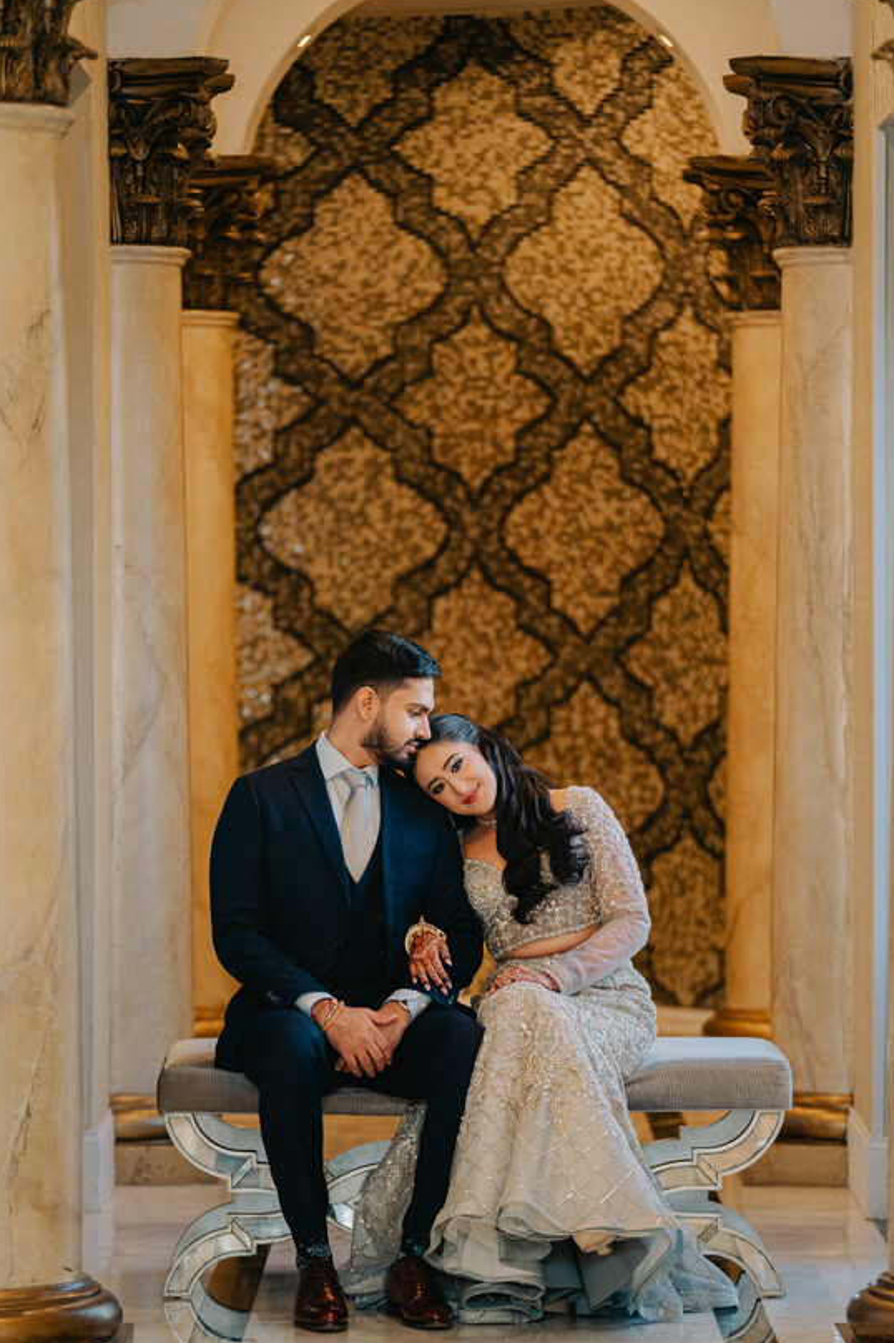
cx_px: 490
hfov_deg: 9.4
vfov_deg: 14.1
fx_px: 5443
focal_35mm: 146
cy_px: 715
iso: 2000
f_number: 2.8
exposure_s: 1/125
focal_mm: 131
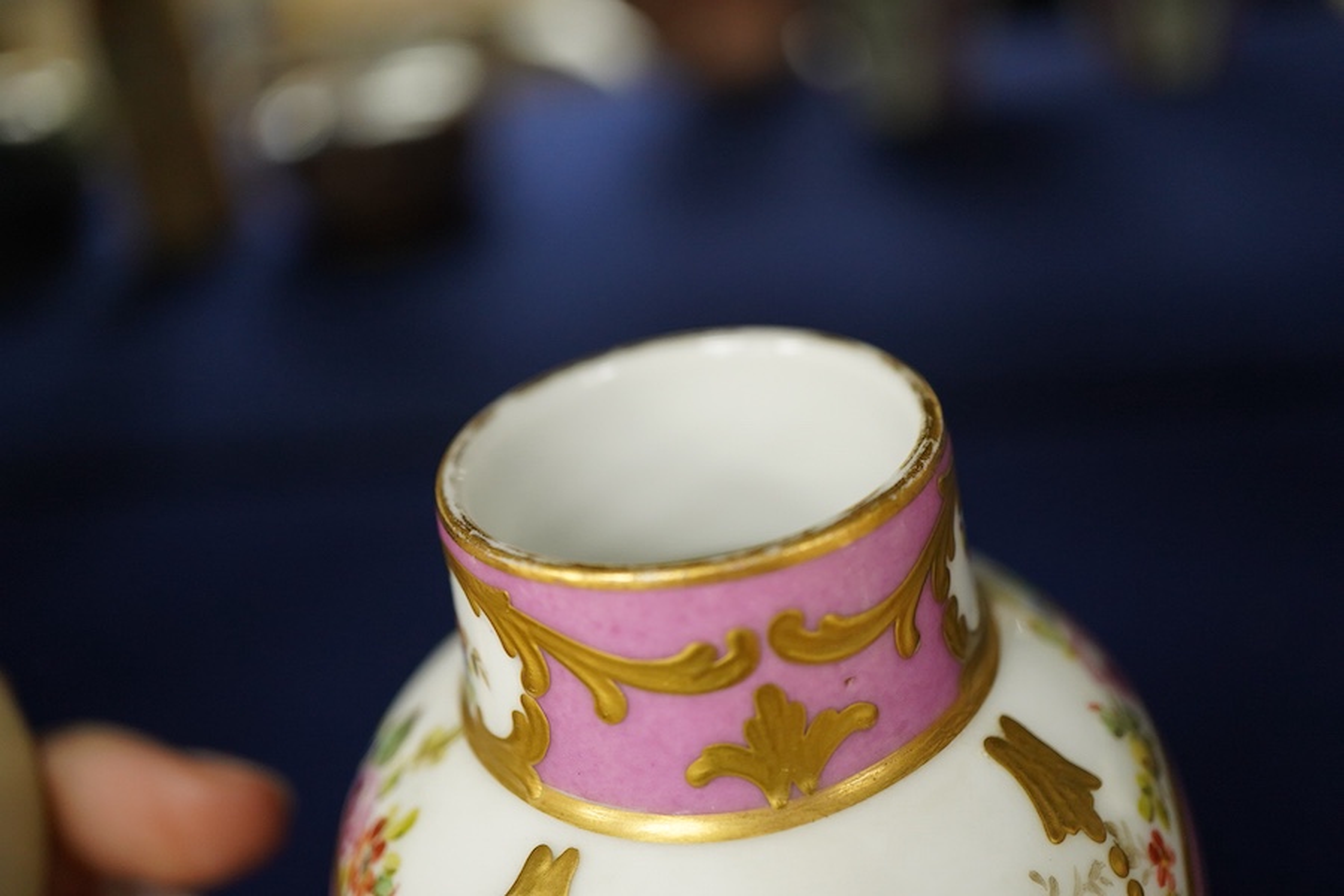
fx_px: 1680
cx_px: 672
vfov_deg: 29.9
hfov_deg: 43.6
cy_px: 448
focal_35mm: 45
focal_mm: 30
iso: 1250
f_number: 4
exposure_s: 1/125
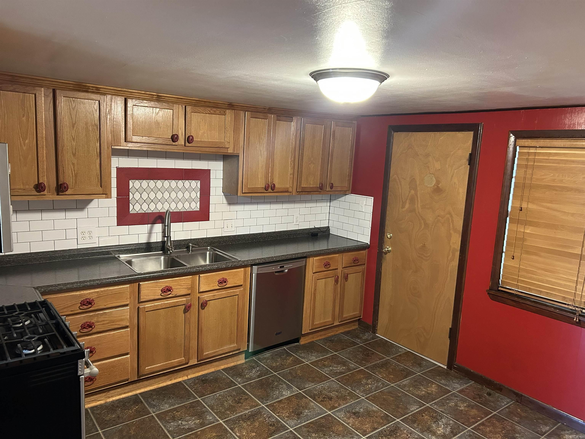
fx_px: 439
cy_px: 220
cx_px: 292
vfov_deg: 53.1
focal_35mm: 26
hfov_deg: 67.3
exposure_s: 1/60
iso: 500
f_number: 1.5
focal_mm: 5.7
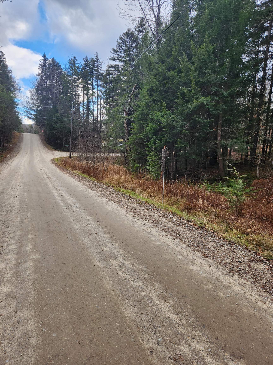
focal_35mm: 23
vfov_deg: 73.9
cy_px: 182
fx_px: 242
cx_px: 136
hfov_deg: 58.9
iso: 32
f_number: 1.8
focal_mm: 5.4
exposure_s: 1/180
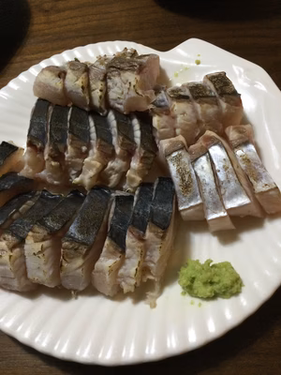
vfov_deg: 58.4
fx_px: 336
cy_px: 188
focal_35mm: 31
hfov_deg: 45.4
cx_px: 140
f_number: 2.4
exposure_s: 1/30
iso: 125
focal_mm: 3.3
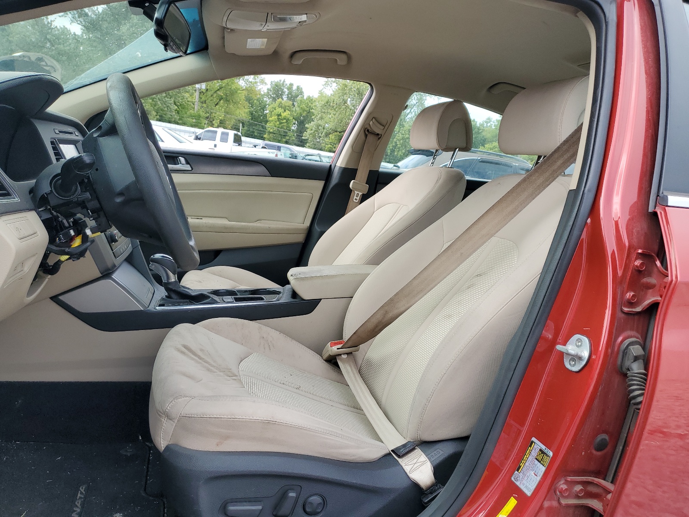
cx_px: 344
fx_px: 518
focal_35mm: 26
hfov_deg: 67.3
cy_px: 258
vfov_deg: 53.1
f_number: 1.5
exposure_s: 1/588
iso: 50
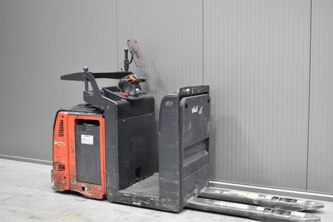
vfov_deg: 31.9
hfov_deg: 46.4
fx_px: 389
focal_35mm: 42
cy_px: 116
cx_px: 168
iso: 1600
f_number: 4
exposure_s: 1/40
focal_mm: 26
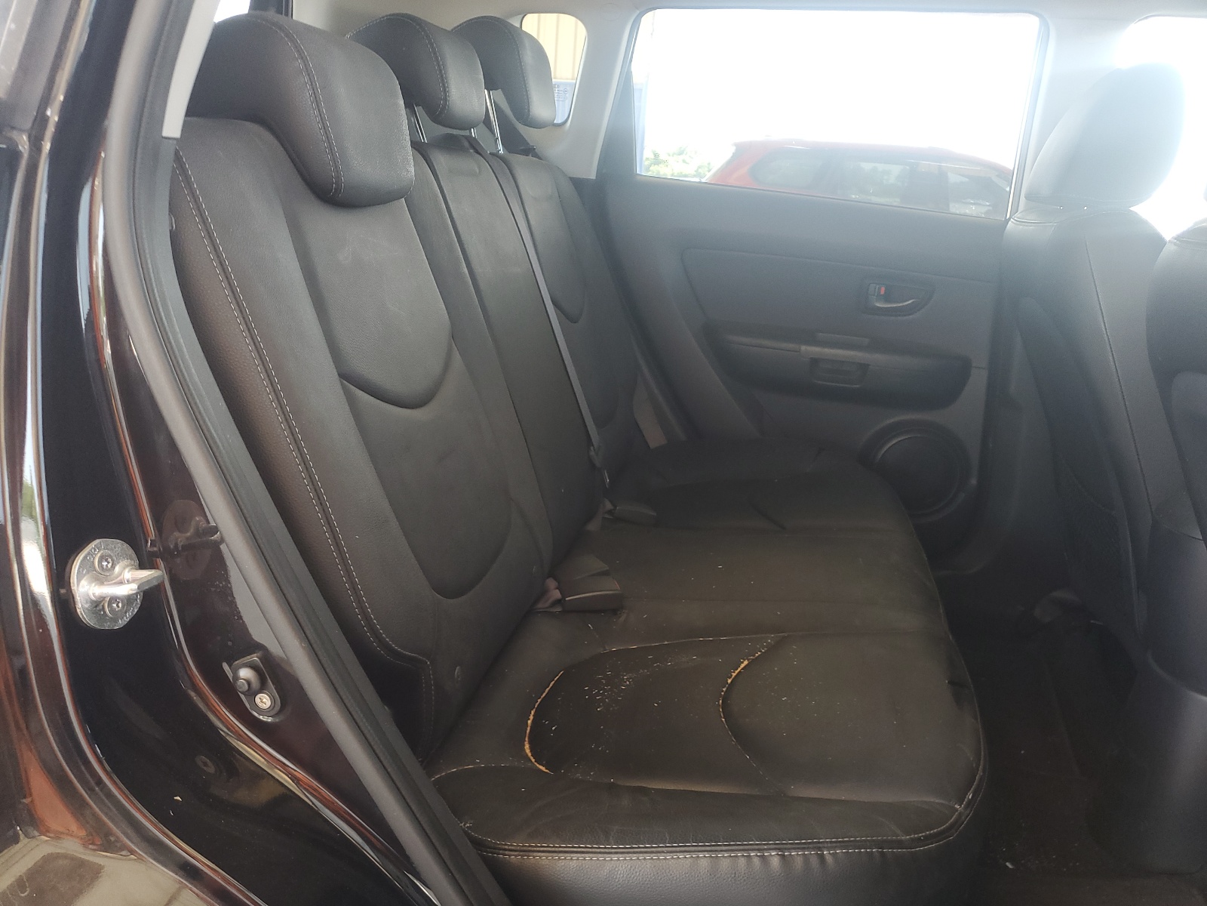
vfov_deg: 53.1
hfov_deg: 67.3
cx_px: 604
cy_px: 453
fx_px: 907
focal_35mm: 26
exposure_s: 1/60.2
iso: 71
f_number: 1.5
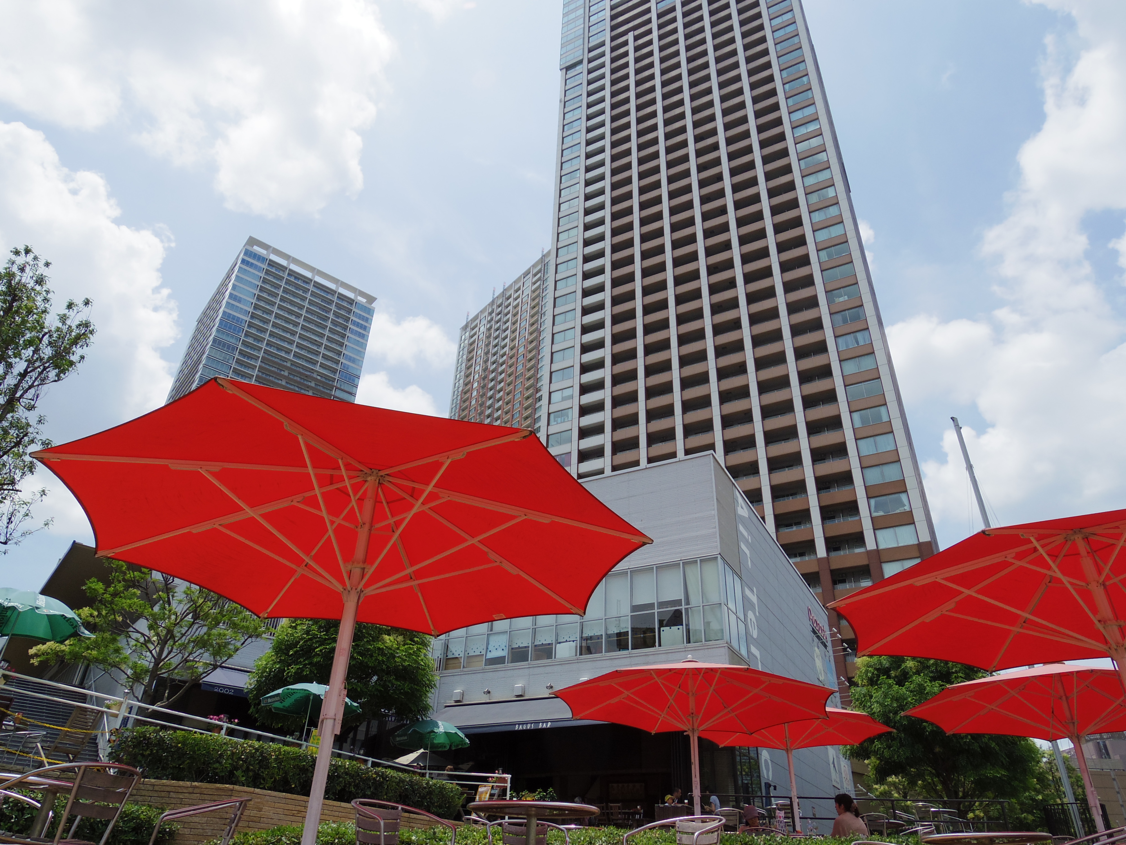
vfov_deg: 58.9
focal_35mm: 23
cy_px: 422
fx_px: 748
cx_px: 563
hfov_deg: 73.9
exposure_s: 1/1000
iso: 200
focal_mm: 5
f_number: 5
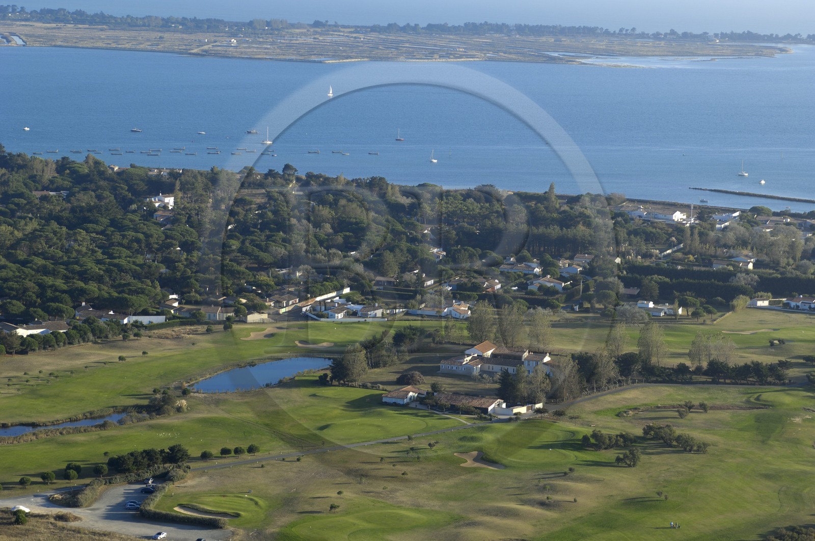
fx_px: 2374
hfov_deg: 19.5
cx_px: 408
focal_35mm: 105
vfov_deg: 13.0
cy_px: 270
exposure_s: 1/320
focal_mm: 70
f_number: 5
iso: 100
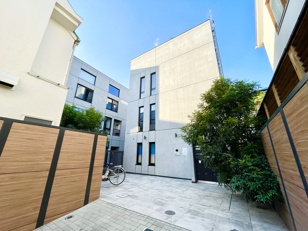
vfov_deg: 85.7
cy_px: 116
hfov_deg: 102.1
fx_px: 125
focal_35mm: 14
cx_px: 154
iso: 25
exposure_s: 1/361
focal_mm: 1.55
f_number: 2.4
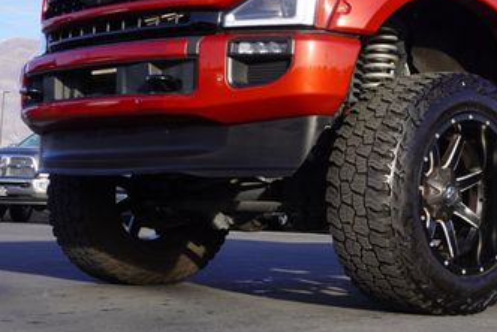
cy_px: 58
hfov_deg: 25.1
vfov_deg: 17.4
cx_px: 454
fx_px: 1077
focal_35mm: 78
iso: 100
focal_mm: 27
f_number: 9
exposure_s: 1/125
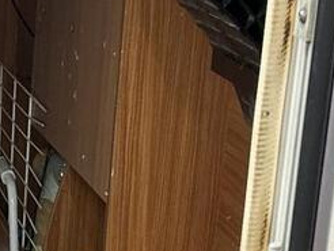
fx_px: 1468
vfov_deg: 9.7
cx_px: -171
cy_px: 277
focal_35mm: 152
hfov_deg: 12.3
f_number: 1.5
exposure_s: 1/50
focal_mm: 5.7
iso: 125
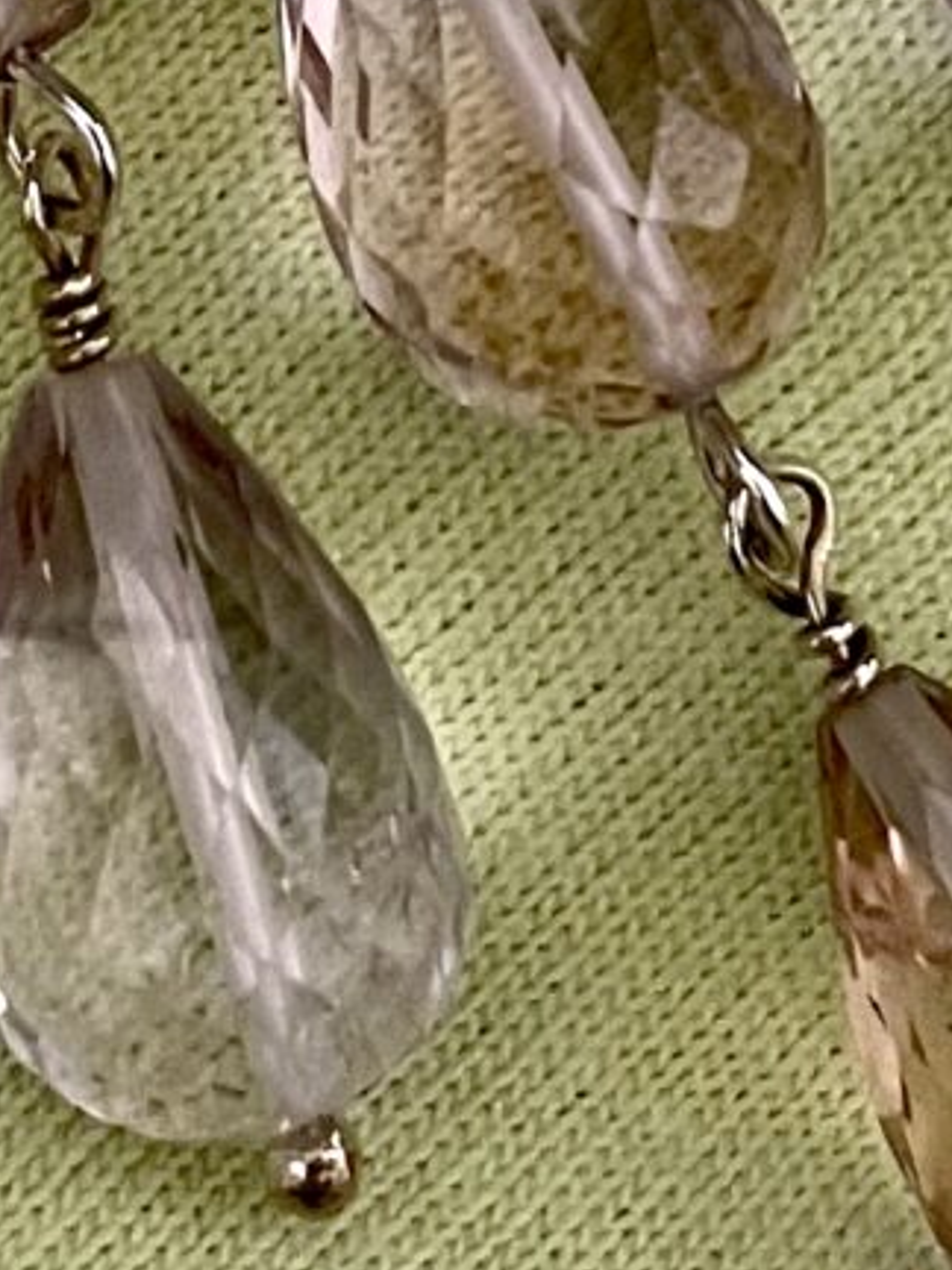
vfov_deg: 11.8
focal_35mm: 154
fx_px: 5647
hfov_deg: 9.4
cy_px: -1073
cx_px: -361
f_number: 1.6
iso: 320
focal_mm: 4.2
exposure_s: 1/60
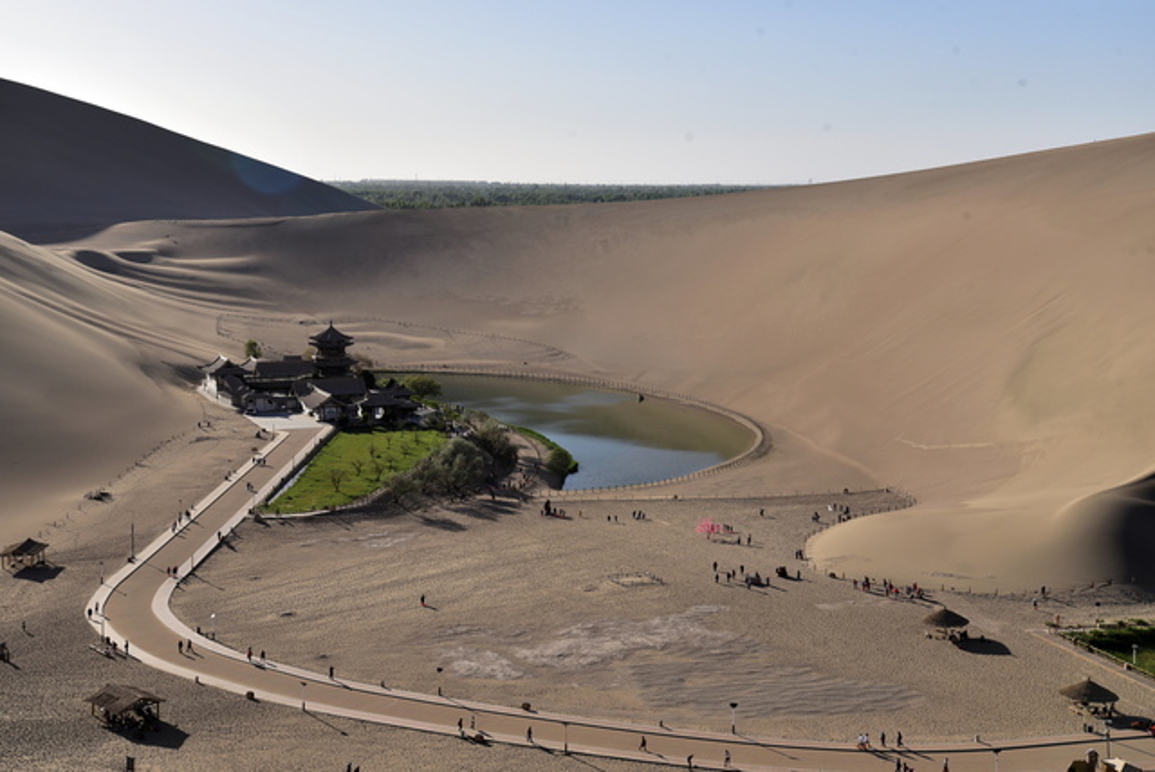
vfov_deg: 27.0
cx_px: 578
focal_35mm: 50
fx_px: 1606
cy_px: 386
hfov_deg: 39.6
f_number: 9
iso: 100
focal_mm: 50
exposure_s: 1/250
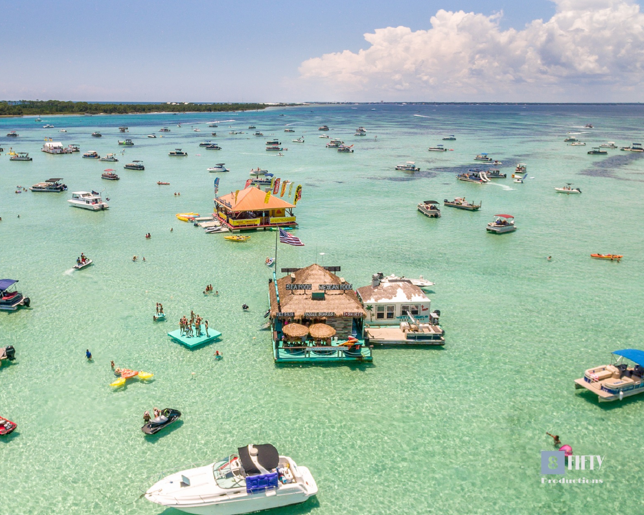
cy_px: 258
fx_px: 438
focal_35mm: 23
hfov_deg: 71.8
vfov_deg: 60.9
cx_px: 258
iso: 100
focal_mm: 3.61
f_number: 2.8
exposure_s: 1/640
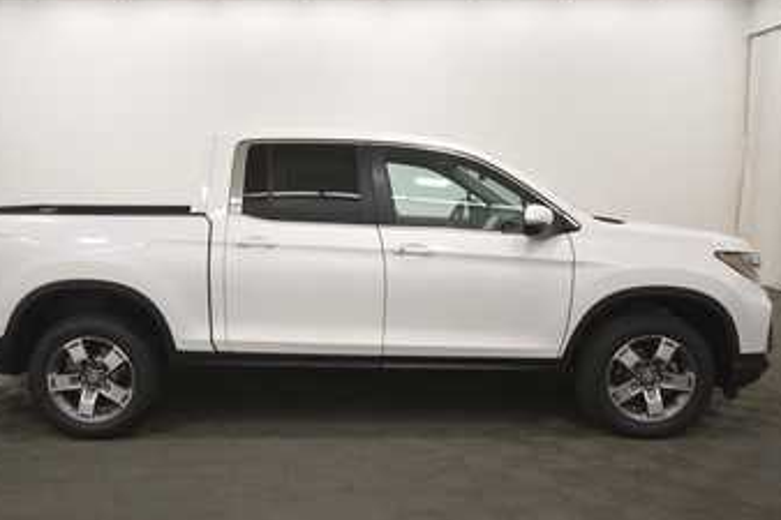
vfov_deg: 41.1
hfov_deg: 58.5
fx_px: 694
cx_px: 335
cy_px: 274
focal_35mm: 32
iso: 800
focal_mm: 18
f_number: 5.3
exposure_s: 1/250
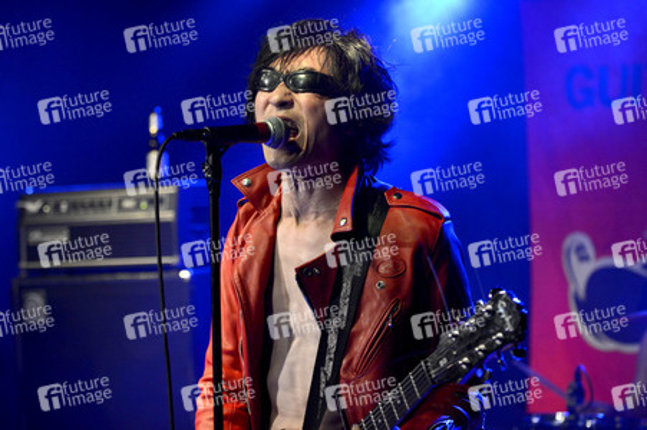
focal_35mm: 70
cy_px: 215
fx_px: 1257
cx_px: 324
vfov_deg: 19.4
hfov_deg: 28.9
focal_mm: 70
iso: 2500
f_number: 2.8
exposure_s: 1/200
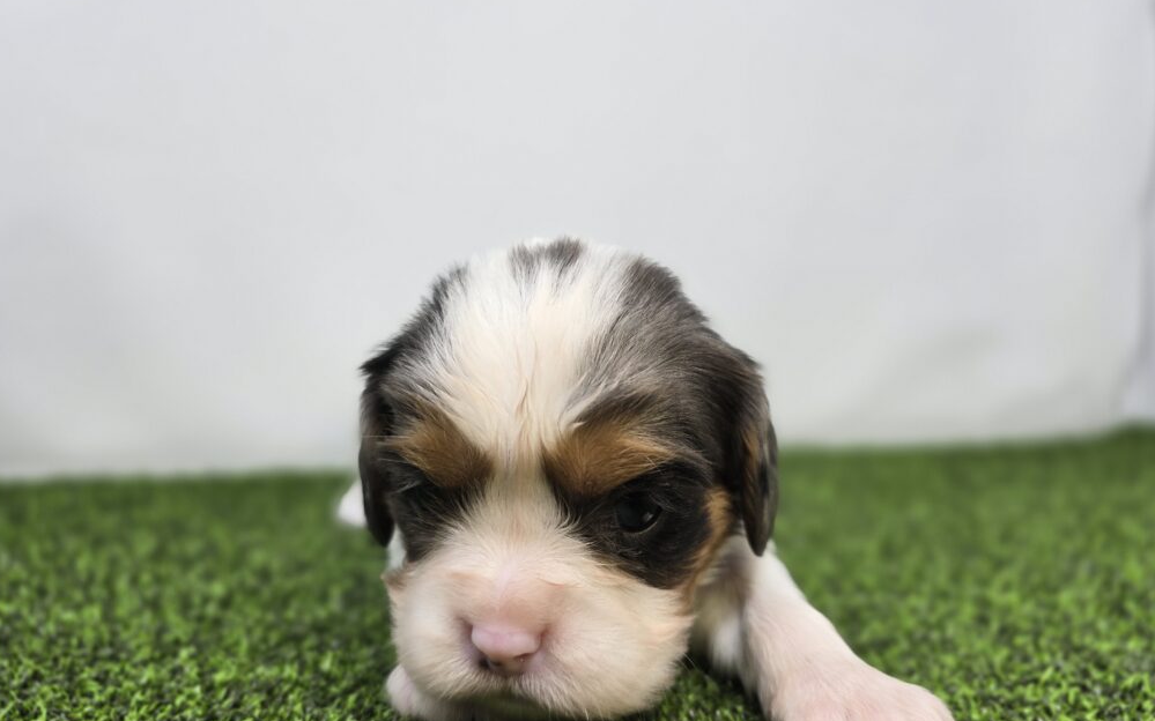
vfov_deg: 49.2
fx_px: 787
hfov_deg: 72.6
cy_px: 394
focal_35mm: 25
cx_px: 583
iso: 64
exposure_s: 1/120
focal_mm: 6.3
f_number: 1.7
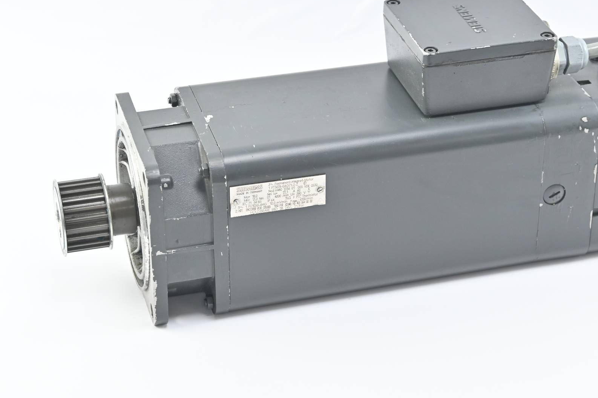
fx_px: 1561
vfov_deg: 14.5
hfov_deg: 21.6
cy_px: 163
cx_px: 389
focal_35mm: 94
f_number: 6
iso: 450
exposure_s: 1/80
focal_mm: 46
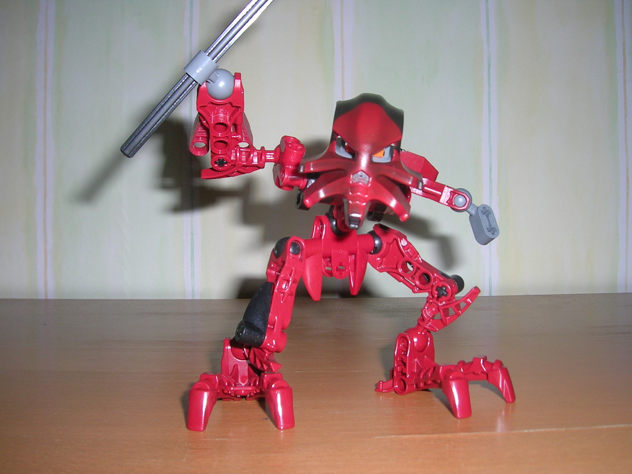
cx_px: 316
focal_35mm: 35
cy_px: 237
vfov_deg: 40.7
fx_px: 639
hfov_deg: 52.6
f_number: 4.8
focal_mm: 5.4
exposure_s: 1/60.1
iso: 50
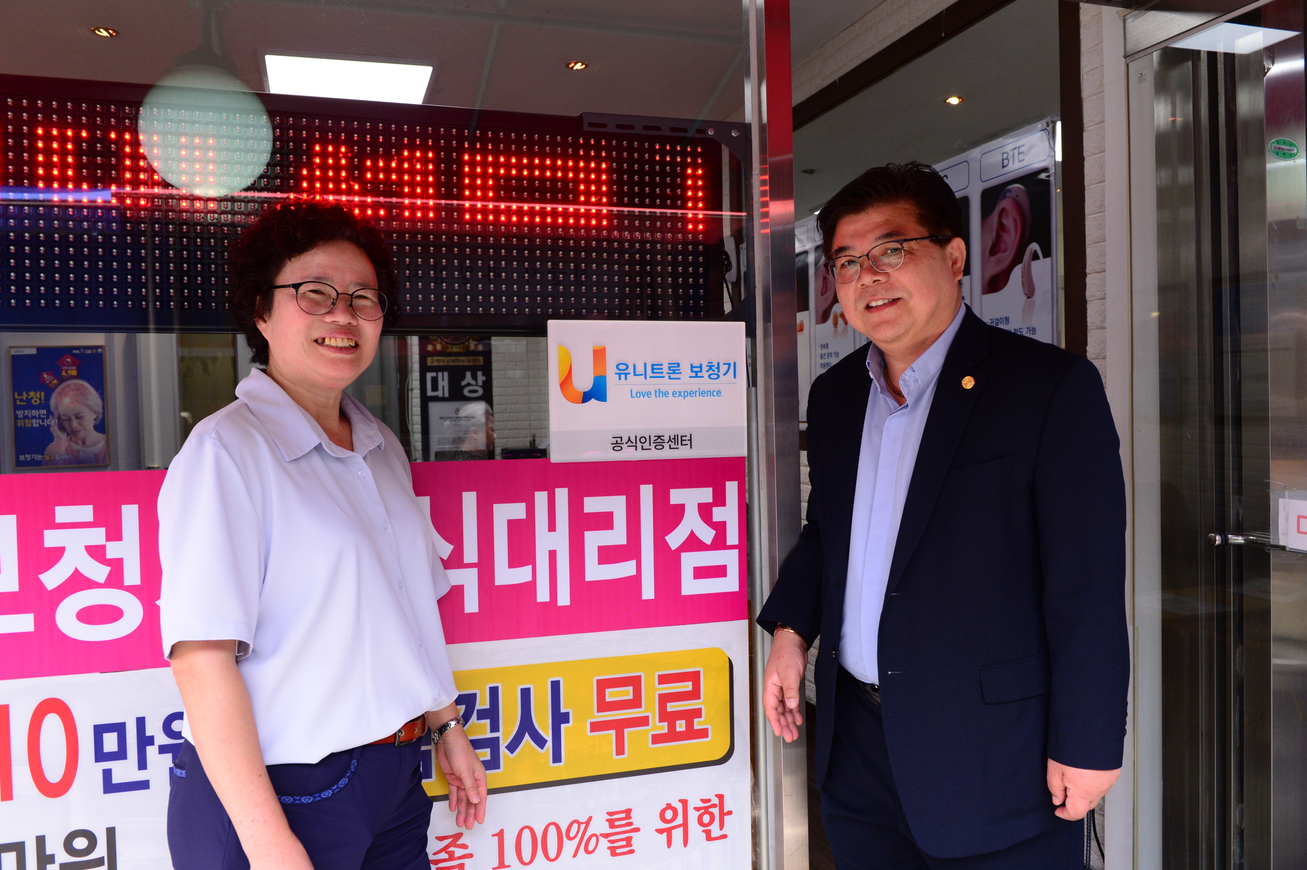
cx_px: 654
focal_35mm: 28
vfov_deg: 46.4
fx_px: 1016
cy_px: 435
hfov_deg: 65.5
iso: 1600
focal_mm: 28
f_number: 9
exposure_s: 1/320
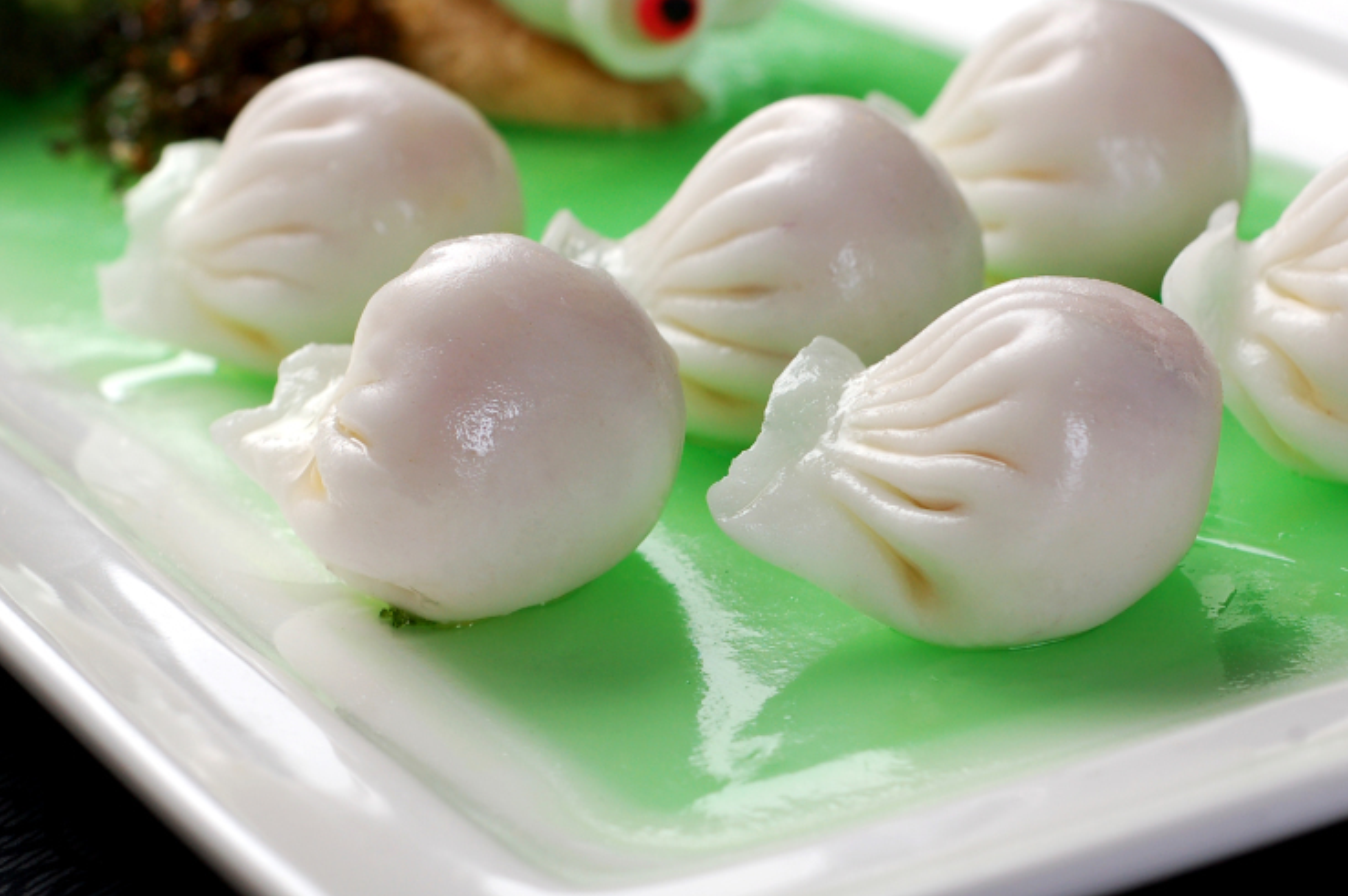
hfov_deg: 19.6
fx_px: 3891
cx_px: 716
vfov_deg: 13.1
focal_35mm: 104
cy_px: 406
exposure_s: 1/640
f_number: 6.3
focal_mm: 50
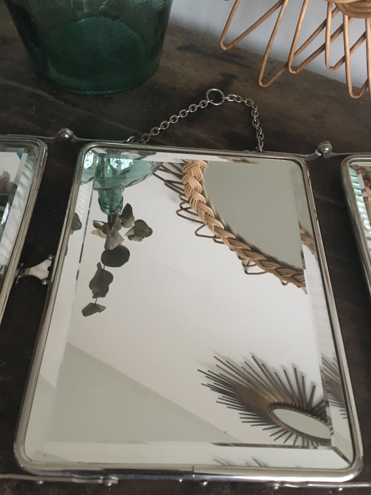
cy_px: 248
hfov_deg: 48.2
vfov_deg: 61.7
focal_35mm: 29
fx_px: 414
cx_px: 186
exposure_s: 1/17
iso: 400
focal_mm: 4.15
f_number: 2.2
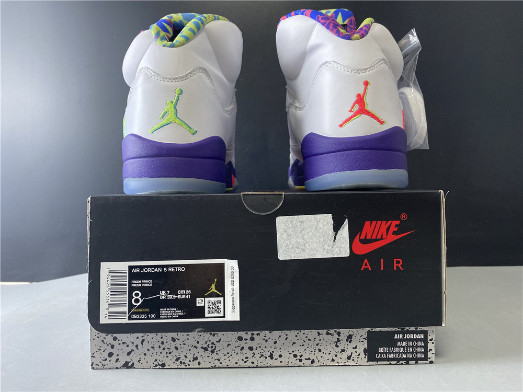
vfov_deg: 53.1
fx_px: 393
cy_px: 196
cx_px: 262
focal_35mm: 26
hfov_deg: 67.3
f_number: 1.8
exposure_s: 1/50
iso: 100
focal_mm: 4.25
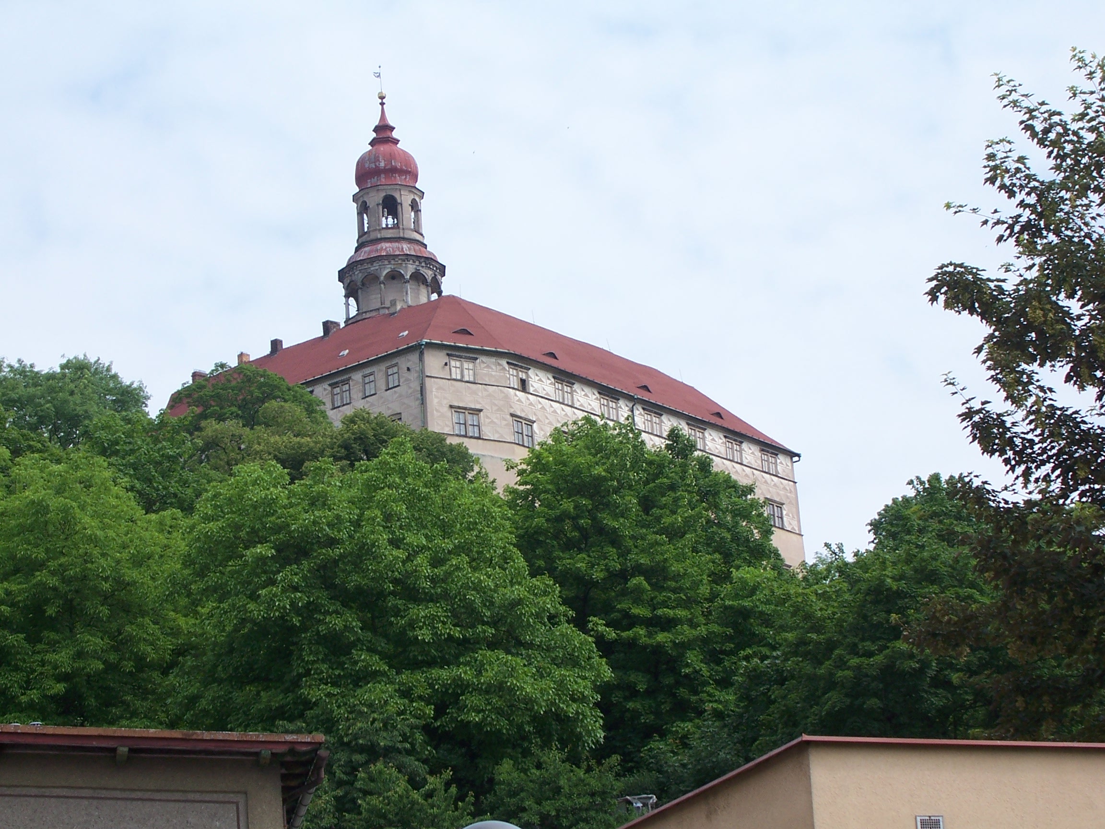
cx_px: 552
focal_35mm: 102
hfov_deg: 19.3
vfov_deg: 14.5
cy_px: 414
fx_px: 3256
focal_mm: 17.5
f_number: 5.6
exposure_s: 1/350
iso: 80
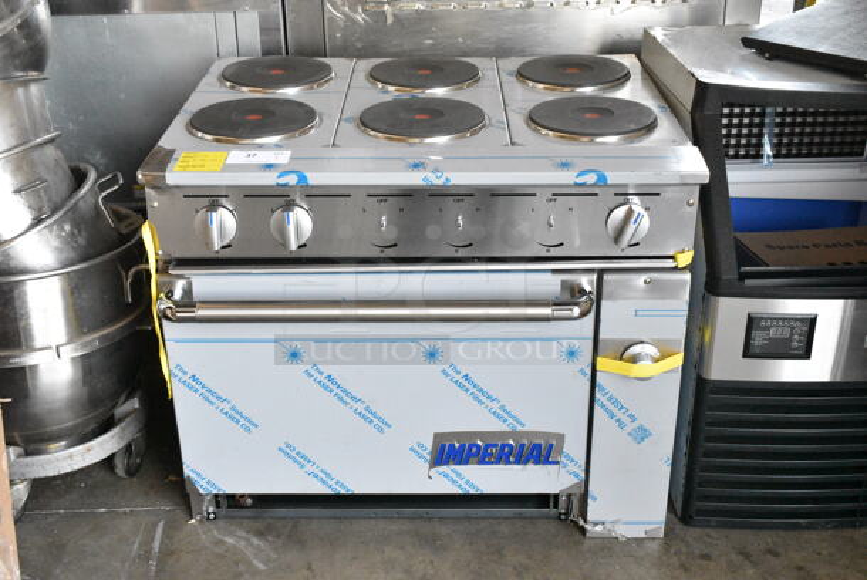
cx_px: 434
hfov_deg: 44.9
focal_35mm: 44
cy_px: 290
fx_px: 1049
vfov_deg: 30.9
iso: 6400
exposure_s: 1/320
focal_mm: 29
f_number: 9
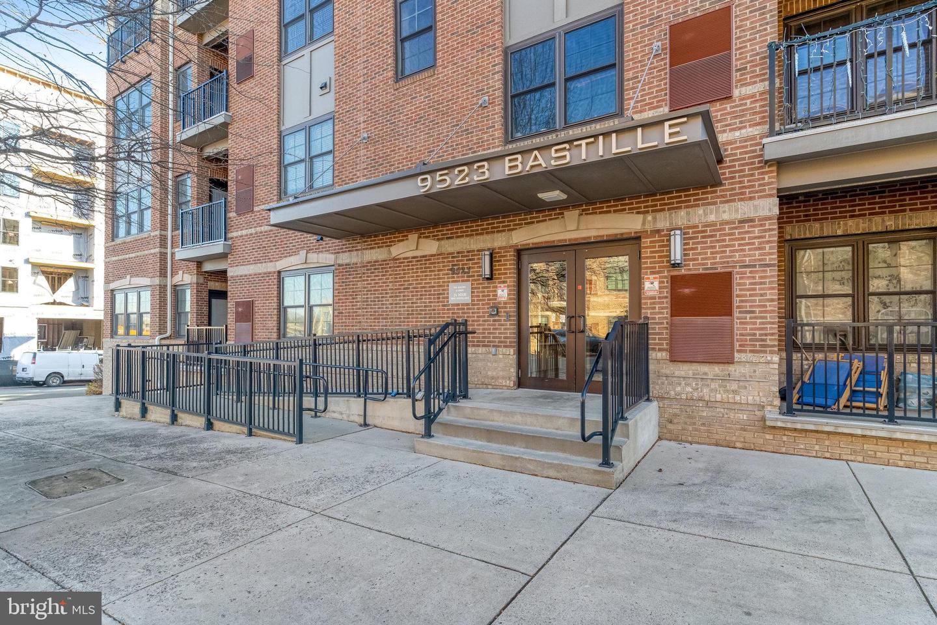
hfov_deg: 93.3
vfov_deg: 70.4
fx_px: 442
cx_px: 468
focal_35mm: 17
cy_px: 312
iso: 1250
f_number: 8
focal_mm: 17
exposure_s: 1/40
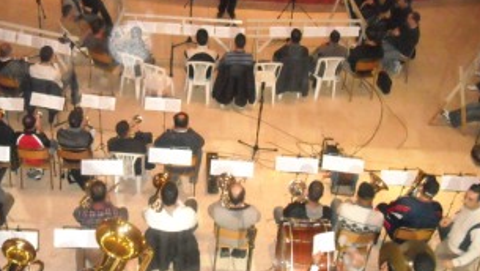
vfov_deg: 21.5
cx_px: 195
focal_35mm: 56
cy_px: 117
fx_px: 713
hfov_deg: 37.1
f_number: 2.8
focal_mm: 5.7
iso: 1467
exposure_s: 1/60
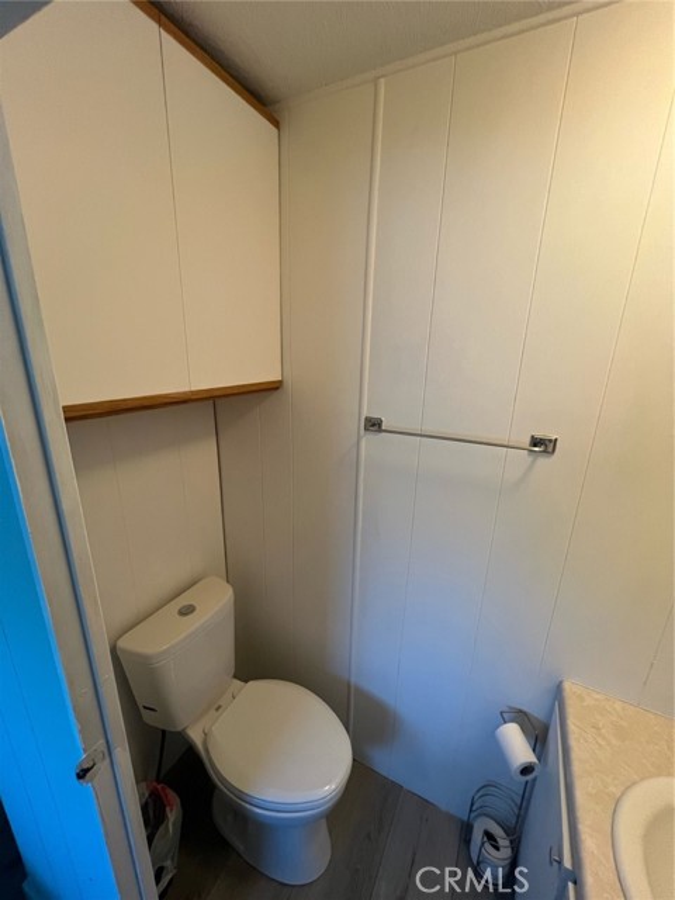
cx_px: 338
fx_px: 338
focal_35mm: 13
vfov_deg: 106.2
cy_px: 450
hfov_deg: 89.9
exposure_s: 1/60
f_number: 1.8
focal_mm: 1.57
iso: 250
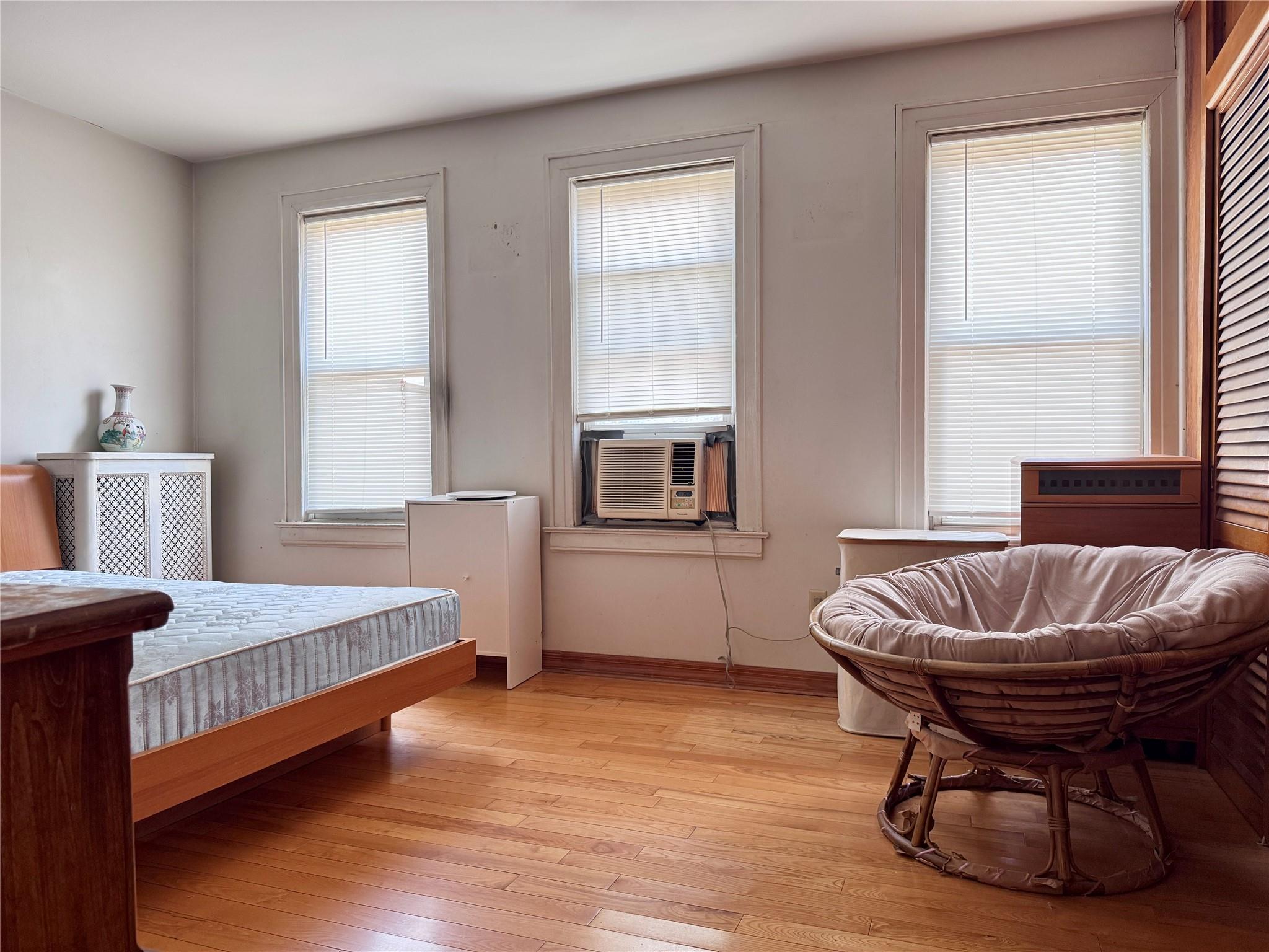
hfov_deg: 71.6
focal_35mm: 24
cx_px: 634
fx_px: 880
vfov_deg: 56.8
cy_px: 476
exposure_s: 1/82
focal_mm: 6.76
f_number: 1.78
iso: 200
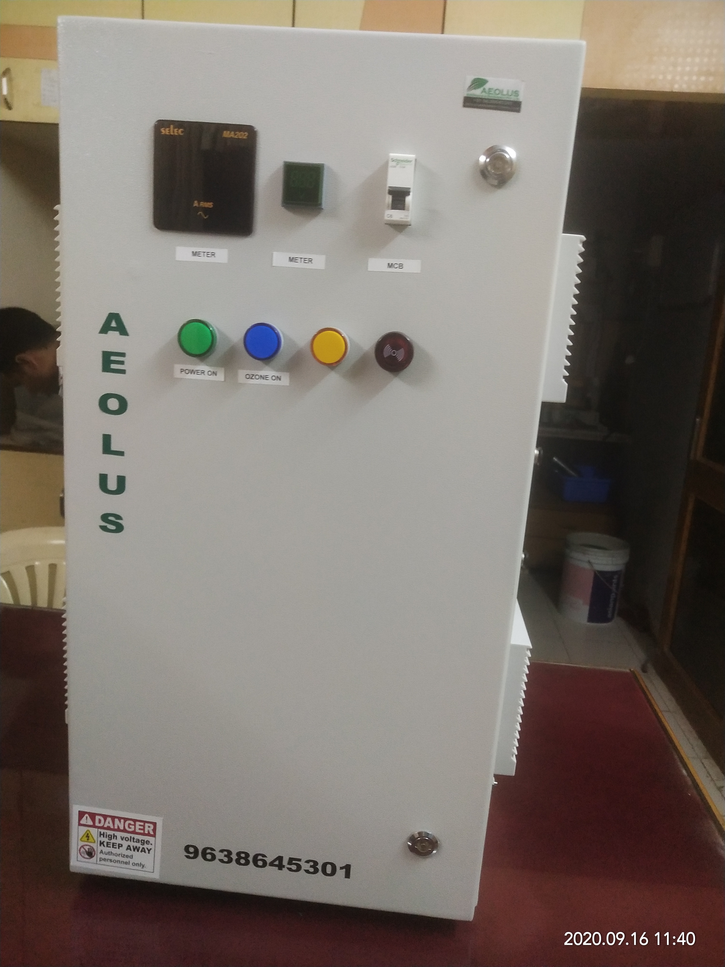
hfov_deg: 46.8
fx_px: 838
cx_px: 362
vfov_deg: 60.0
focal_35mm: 30
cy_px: 484
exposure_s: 1/33.3
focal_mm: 3.95
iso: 373
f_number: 1.8
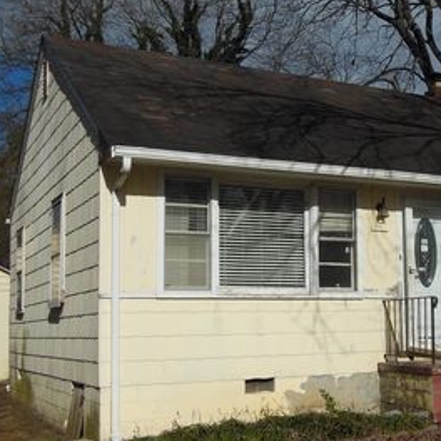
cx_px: 396
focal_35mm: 57
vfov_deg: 30.0
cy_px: 266
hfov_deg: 28.9
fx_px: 822
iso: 125
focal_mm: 6
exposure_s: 1/640
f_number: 7.8
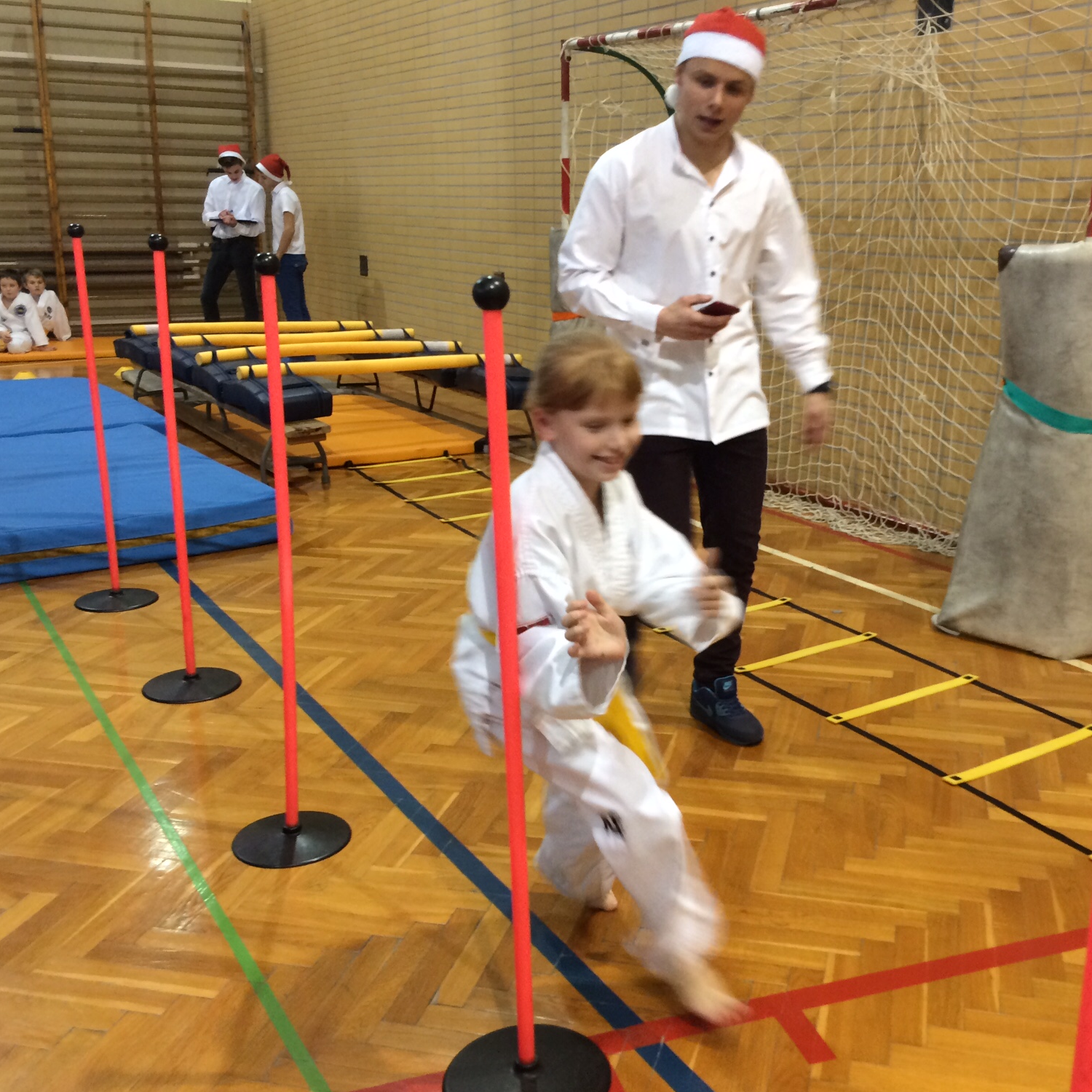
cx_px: 638
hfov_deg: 47.0
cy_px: 535
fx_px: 1249
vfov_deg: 47.2
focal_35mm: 35
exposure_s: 1/33
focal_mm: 4.15
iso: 125
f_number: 2.2
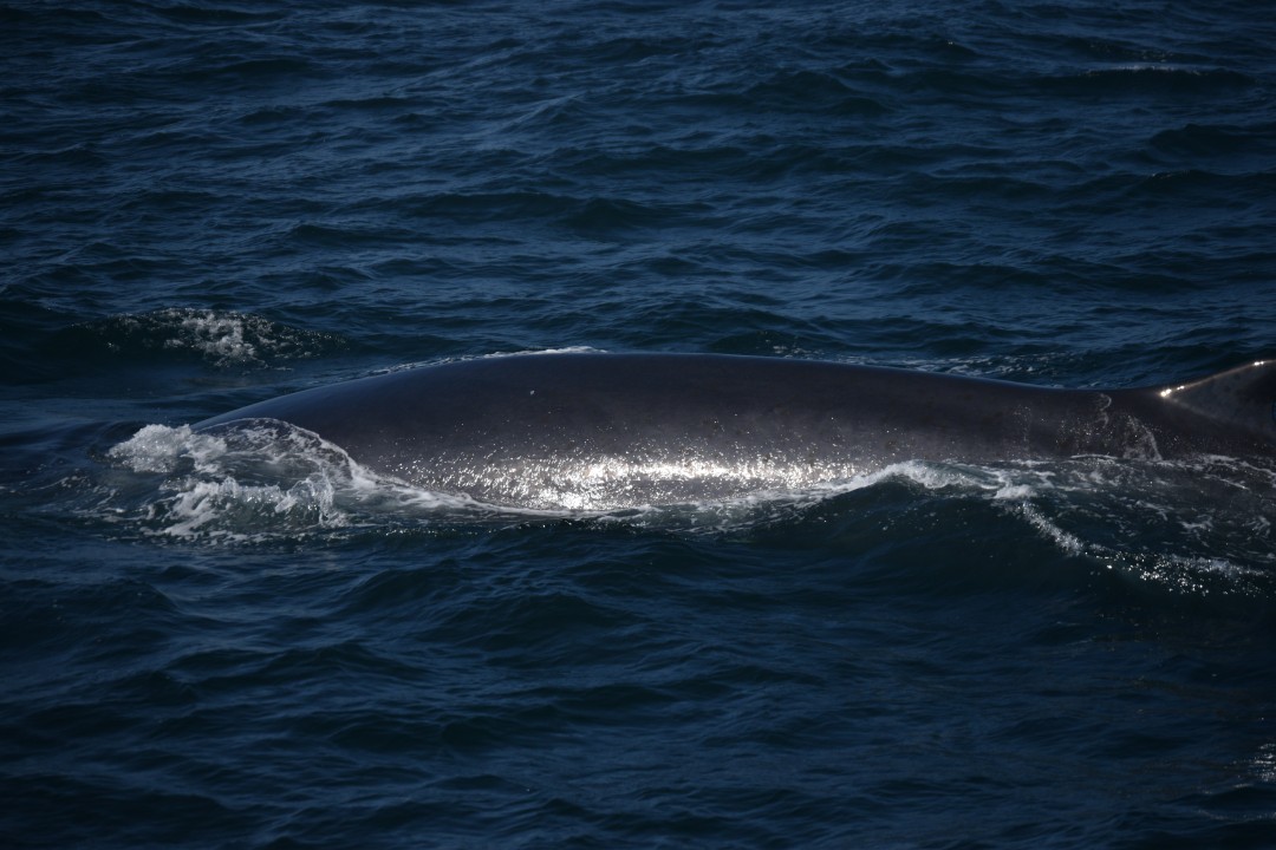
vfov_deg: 6.8
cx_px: 638
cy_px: 425
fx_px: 7177
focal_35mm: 202
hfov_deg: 10.2
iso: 200
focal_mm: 135
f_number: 5
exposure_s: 1/4000
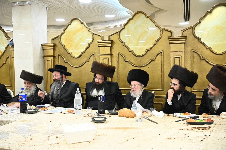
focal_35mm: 36
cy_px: 75
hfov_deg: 53.2
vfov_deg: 36.8
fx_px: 226
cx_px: 113
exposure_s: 1/160
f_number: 4.5
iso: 3200
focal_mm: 36
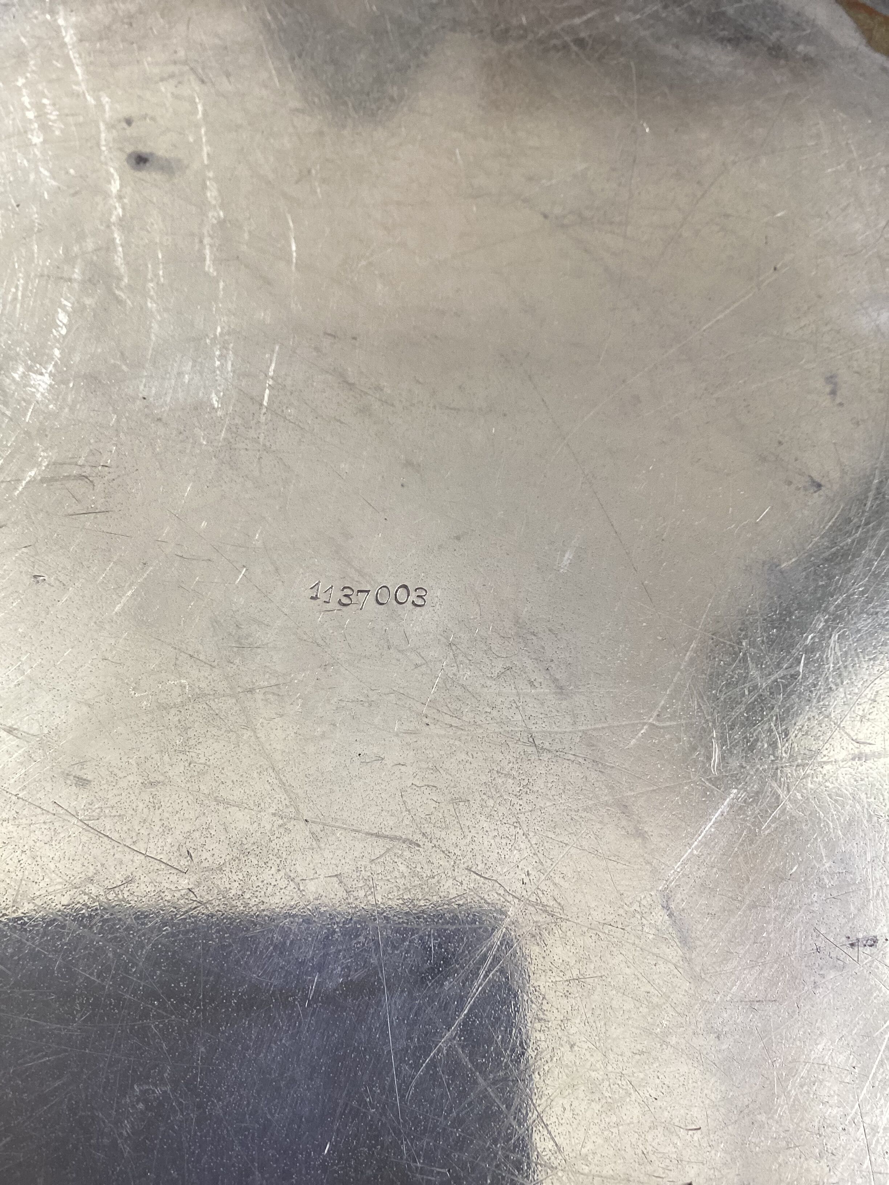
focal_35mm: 31
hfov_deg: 45.4
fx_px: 1062
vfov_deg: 58.4
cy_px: 592
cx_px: 444
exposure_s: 1/50
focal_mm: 3.3
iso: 80
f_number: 2.4
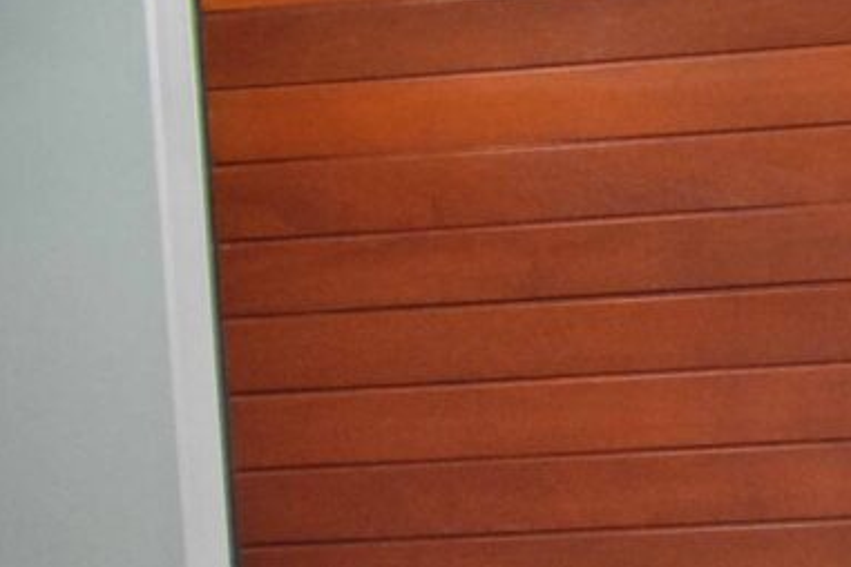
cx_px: 2106
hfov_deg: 11.9
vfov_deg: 9.4
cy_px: 1190
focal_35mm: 136
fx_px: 3215
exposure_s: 1/125
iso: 2200
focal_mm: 18
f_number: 4.8
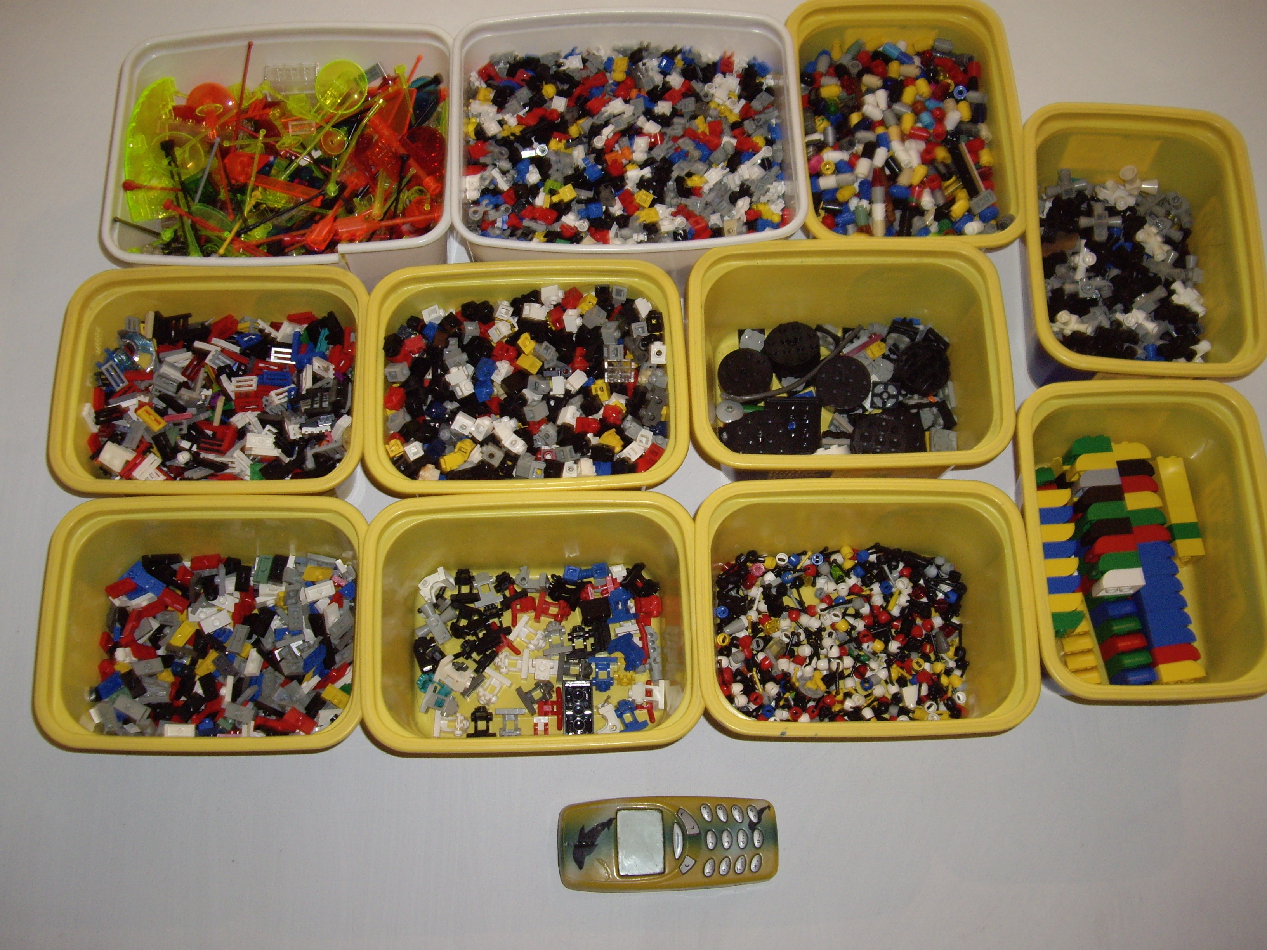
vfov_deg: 37.7
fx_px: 1391
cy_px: 475
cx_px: 634
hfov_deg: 49.0
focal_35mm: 38
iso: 200
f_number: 2.8
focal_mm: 7.9
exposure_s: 1/40
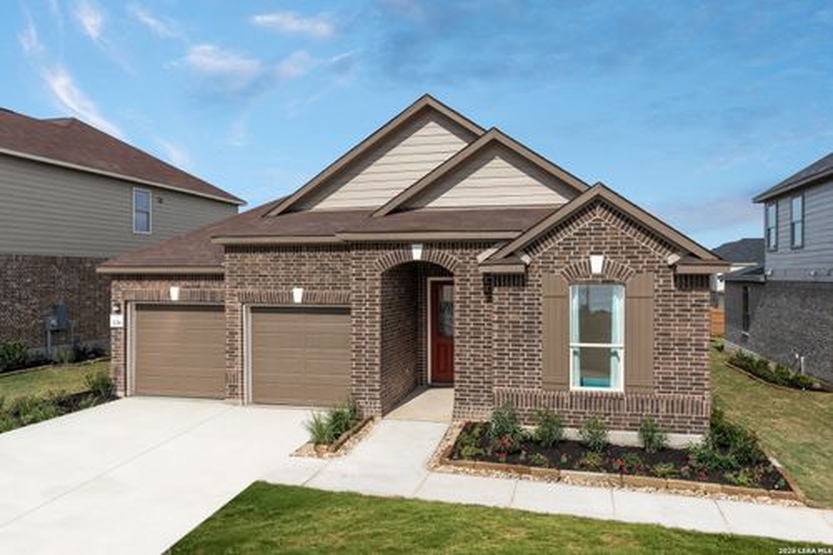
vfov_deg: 51.3
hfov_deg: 71.5
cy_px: 278
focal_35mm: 25
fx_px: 578
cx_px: 416
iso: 250
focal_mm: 25
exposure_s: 1/250
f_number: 7.1
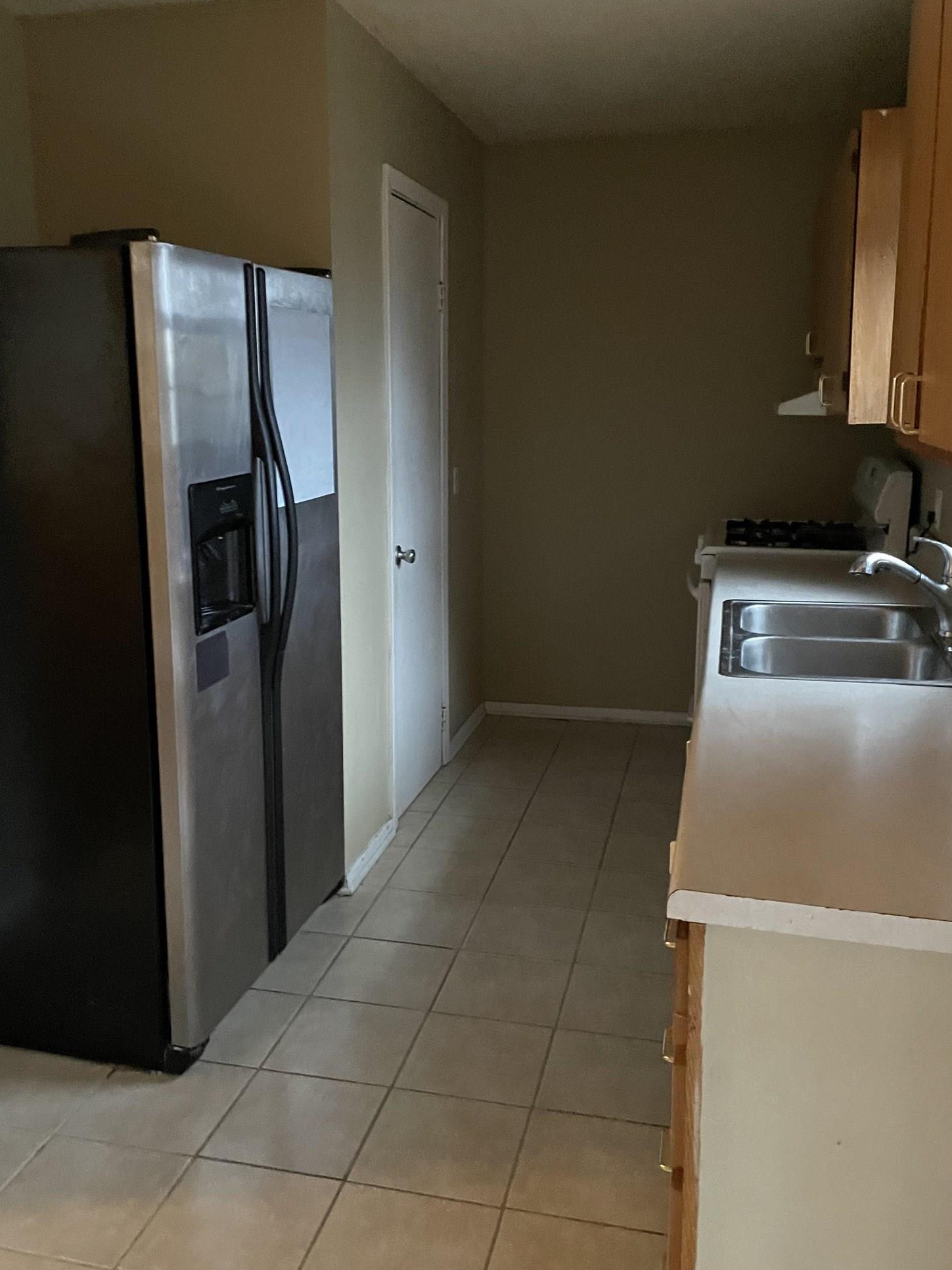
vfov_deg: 58.3
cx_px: 465
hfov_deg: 45.4
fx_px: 1137
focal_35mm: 31
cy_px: 587
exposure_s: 1/30
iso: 1000
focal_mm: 4.2
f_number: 1.6
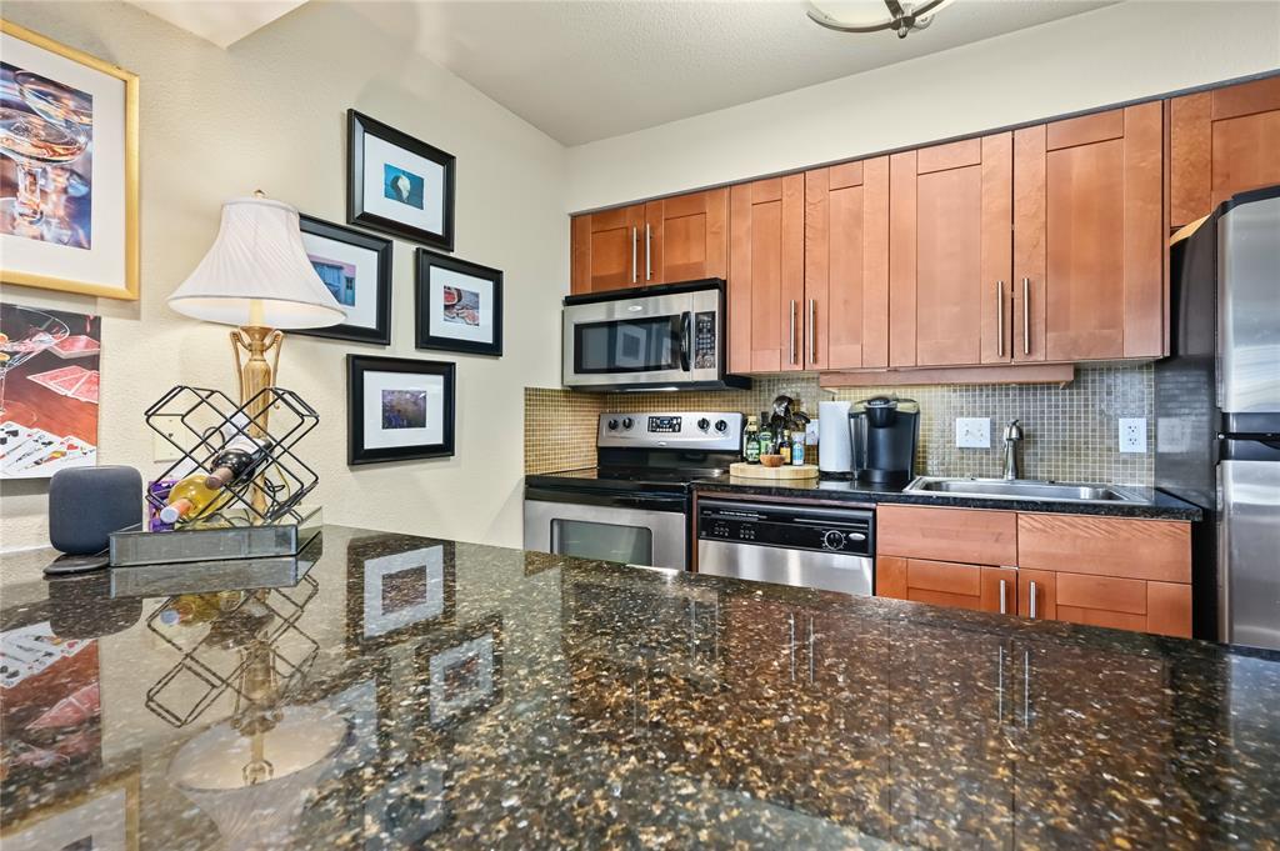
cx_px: 640
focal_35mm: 17
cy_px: 426
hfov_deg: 93.3
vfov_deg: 70.3
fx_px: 604
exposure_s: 1/1.67
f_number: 8
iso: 800
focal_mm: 17
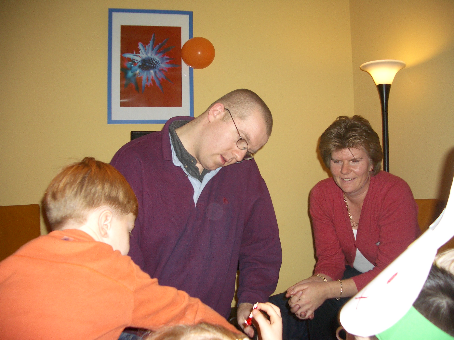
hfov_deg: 52.6
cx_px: 227
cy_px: 170
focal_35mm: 35
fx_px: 459
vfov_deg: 40.7
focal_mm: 5.8
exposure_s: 1/60
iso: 100
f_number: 2.6
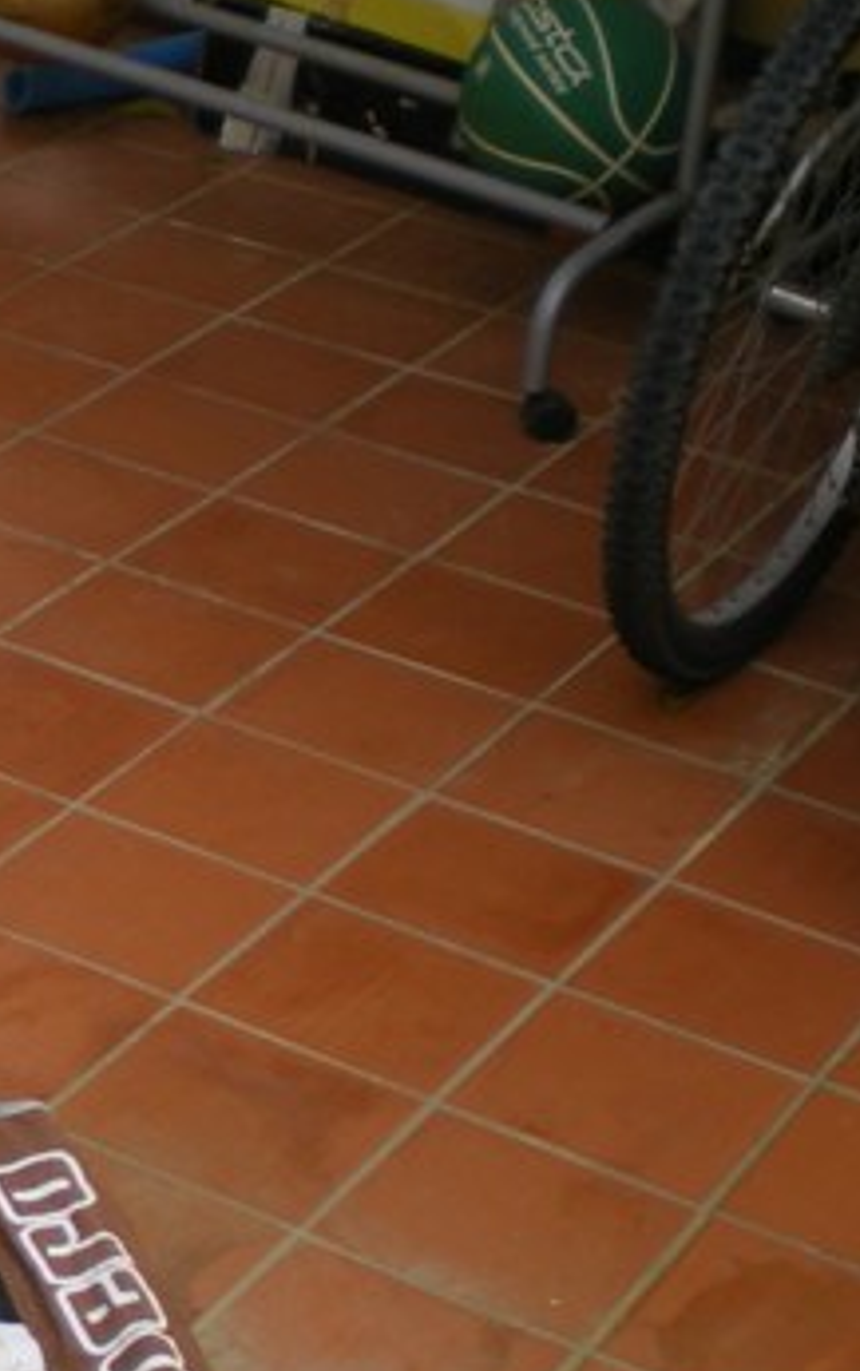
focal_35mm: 100
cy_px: 1115
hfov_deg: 11.9
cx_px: -789
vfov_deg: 20.5
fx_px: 3741
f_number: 3.1
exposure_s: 1/200
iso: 64
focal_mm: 6.3
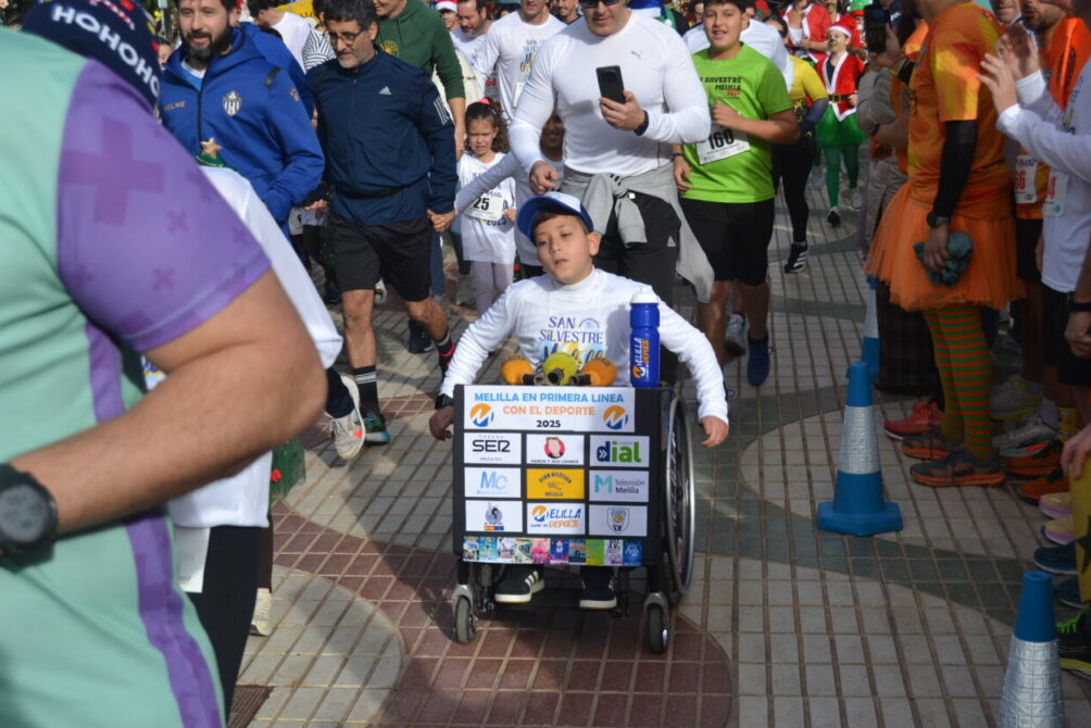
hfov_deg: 37.2
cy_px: 369
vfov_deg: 25.3
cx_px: 547
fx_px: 1622
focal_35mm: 54
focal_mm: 35
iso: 400
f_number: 5.6
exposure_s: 1/1600
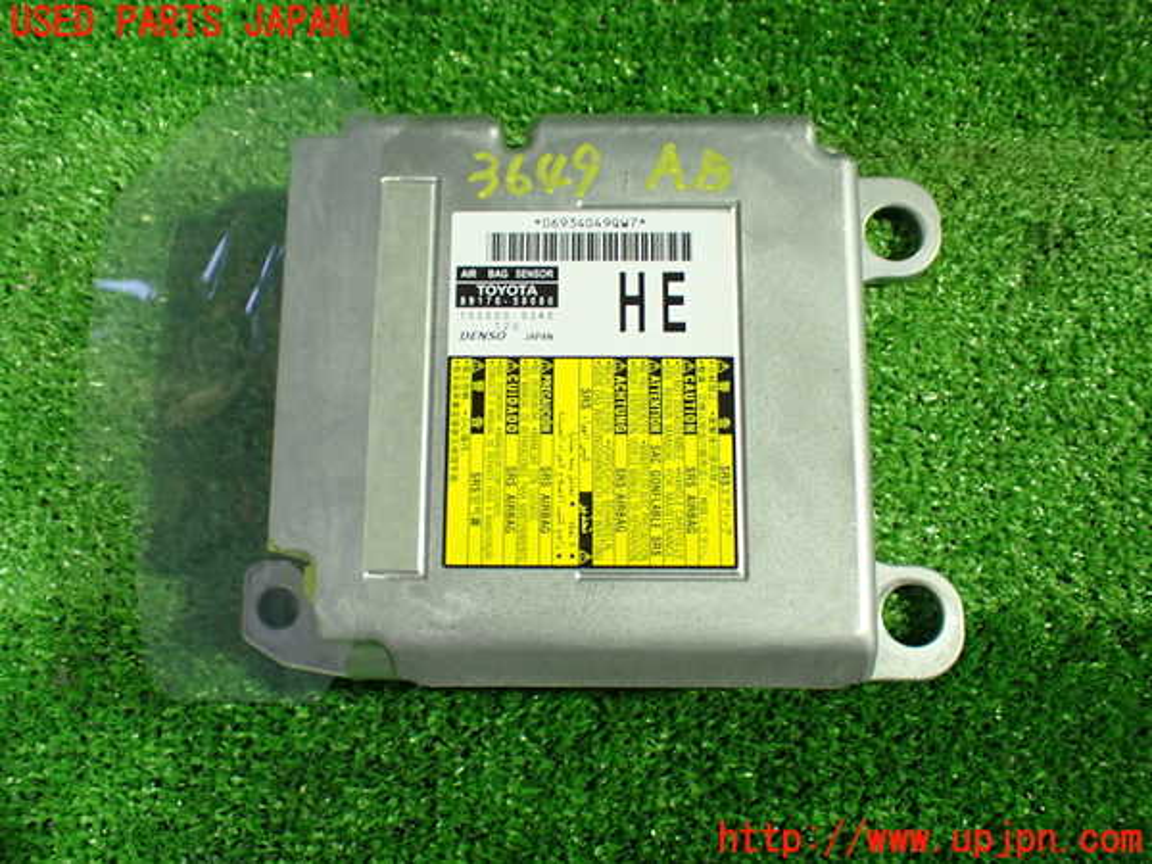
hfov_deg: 56.8
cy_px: 432
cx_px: 576
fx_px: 1065
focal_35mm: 32
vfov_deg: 44.2
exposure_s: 1/30
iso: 800
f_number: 2.4
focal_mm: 5.79
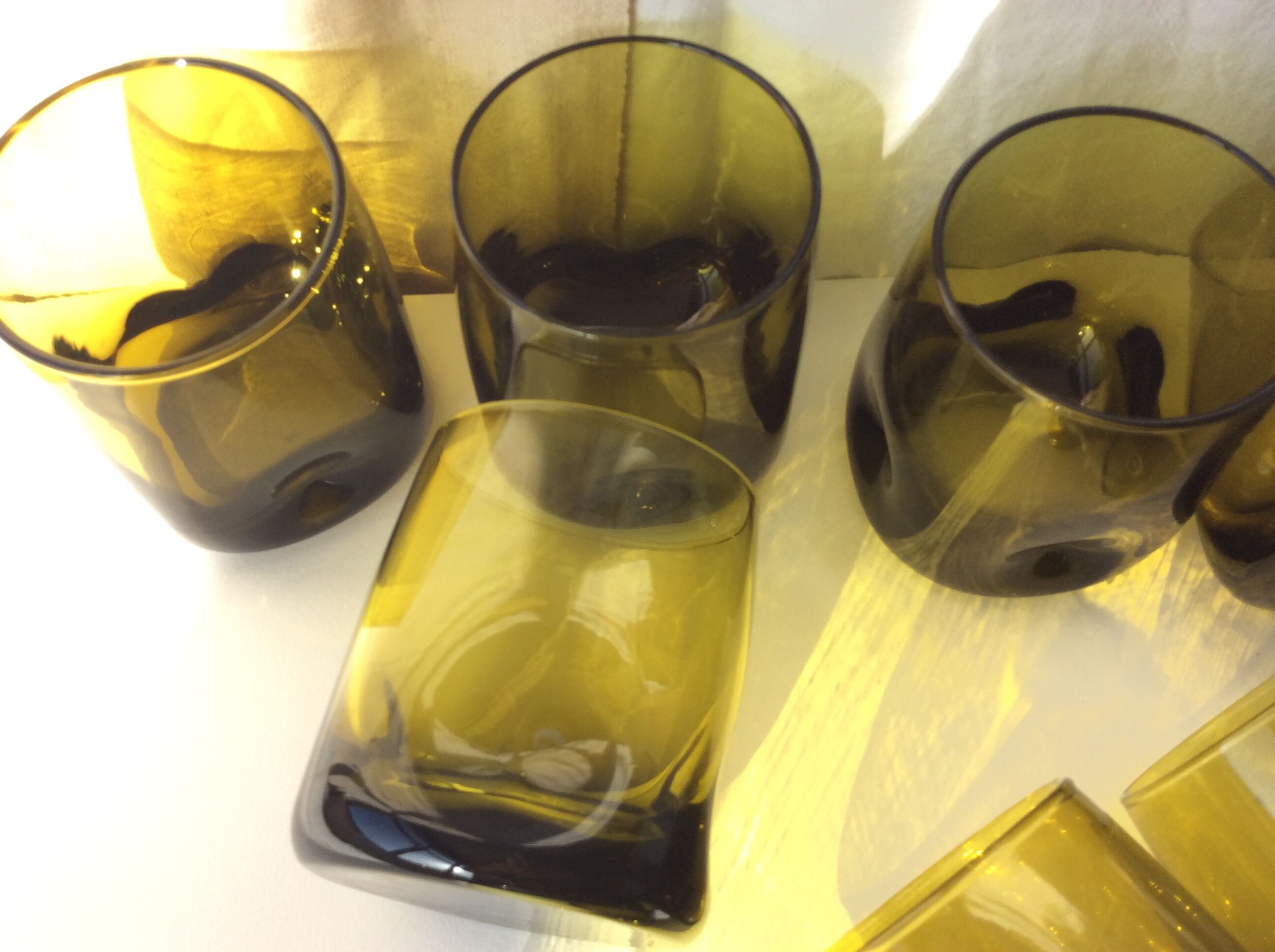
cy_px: 476
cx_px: 638
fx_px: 1177
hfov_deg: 56.9
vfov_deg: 44.1
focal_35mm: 32
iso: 32
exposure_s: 1/244
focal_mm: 3.3
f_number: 2.4
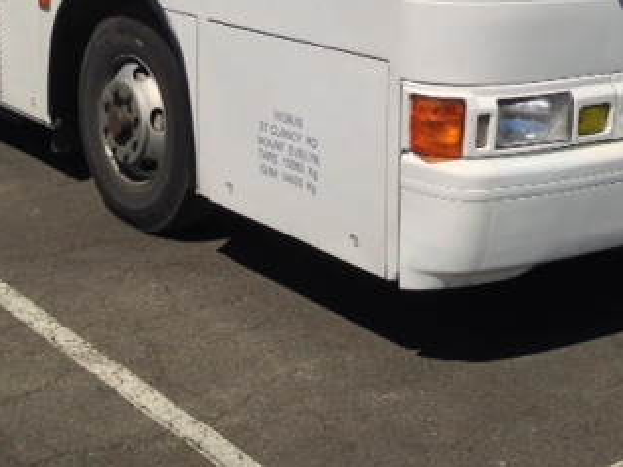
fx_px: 1205
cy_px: -6
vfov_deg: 21.1
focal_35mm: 67
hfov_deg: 28.9
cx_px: 247
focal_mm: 4.12
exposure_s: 1/4926
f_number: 2.4
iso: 50
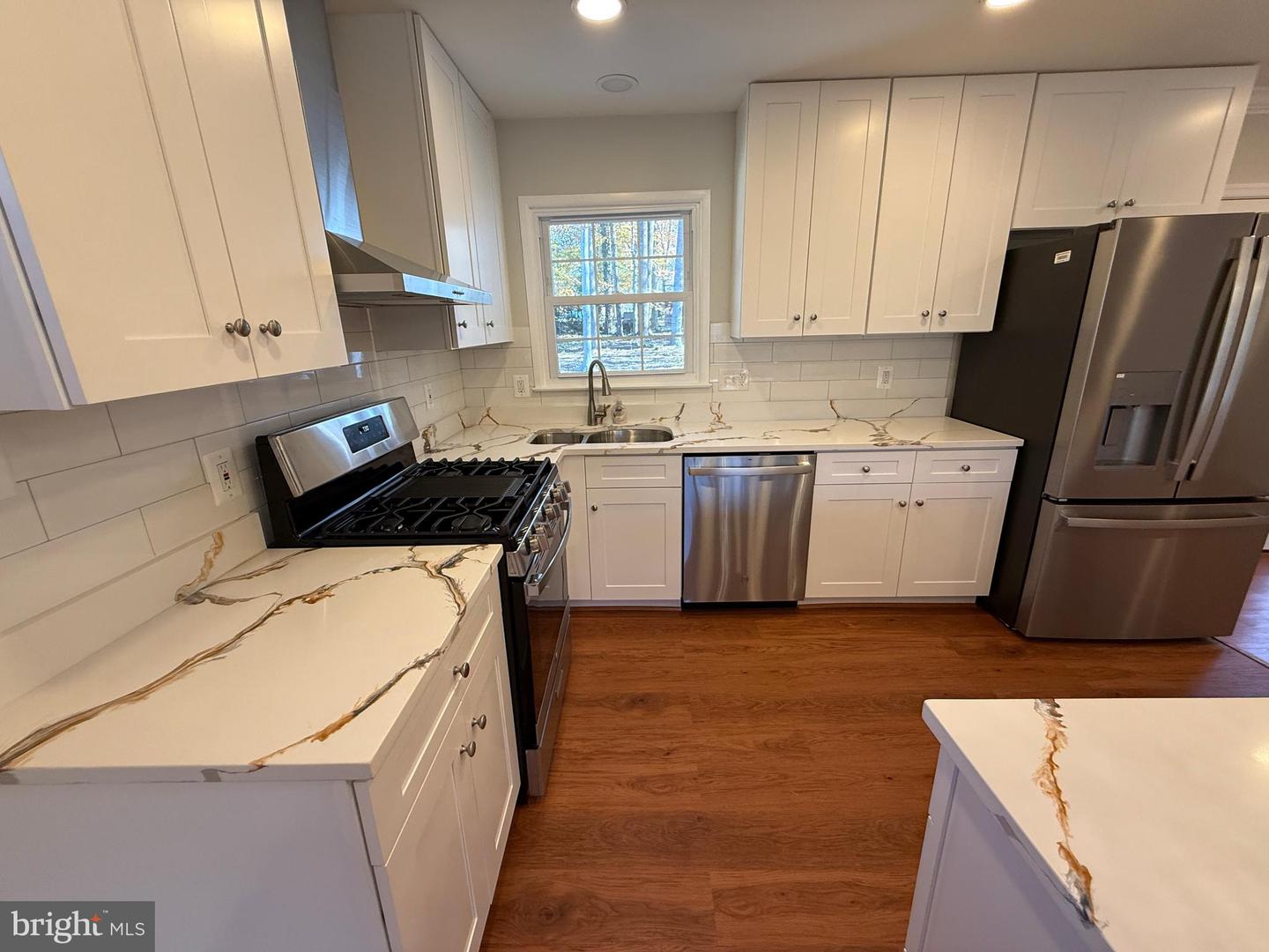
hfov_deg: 102.1
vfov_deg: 85.7
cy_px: 476
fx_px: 513
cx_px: 634
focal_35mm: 14
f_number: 2.2
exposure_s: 1/120
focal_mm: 2.22
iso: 160
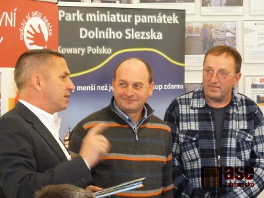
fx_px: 908
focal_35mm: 119
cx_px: 132
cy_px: 99
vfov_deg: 12.5
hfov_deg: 16.6
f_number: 4.4
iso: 1000
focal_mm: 19.5
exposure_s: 1/15
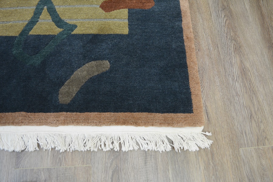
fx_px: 205
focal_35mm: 27
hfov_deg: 67.4
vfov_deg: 47.9
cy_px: 91
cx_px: 136
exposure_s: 1/60
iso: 720
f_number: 4
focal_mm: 18
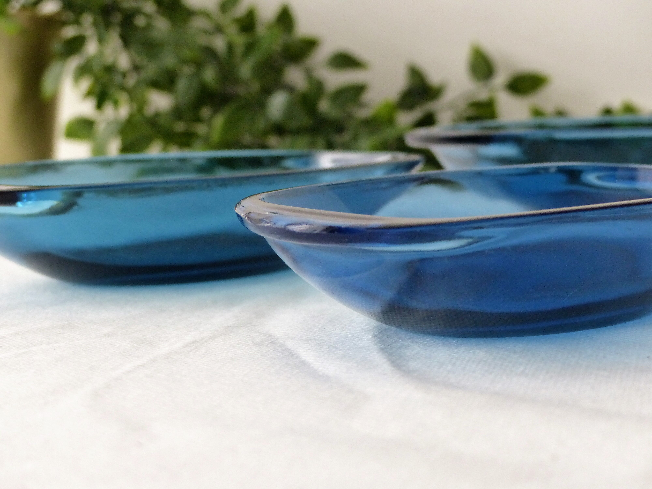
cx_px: 326
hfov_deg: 23.6
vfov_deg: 17.8
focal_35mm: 83
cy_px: 244
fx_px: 1563
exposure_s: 1/60
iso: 400
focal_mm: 14
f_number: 2.8
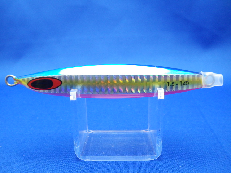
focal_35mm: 31
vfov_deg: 45.4
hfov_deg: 58.4
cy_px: 86
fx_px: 207
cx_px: 116
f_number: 2.3
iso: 400
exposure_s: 1/45
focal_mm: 5.5
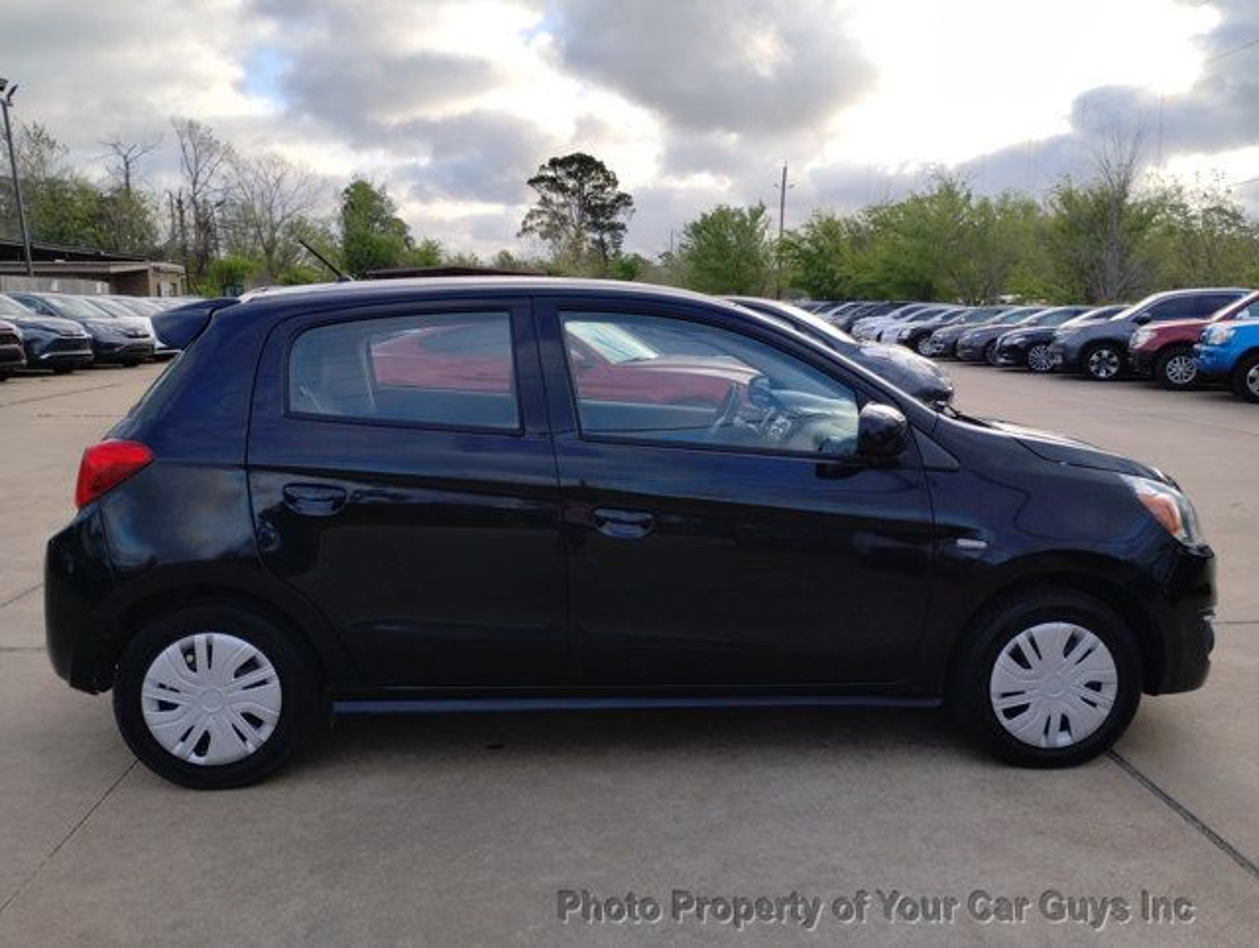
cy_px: 474
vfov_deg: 49.9
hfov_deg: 63.4
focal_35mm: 28
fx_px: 1020
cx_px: 630
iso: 100
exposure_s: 1/360
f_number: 1.8
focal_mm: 4.27
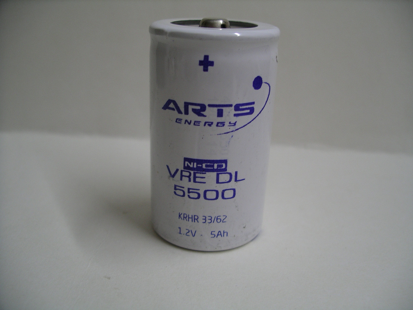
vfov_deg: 38.7
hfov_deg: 50.1
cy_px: 155
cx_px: 206
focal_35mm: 37
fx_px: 441
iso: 125
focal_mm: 7.8
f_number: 2.8
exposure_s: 1/30
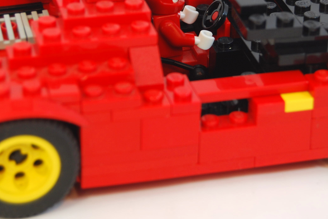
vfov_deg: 9.4
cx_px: 205
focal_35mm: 145
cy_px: 21
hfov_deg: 14.1
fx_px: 1323
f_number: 5.6
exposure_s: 1/60
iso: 200
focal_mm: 52
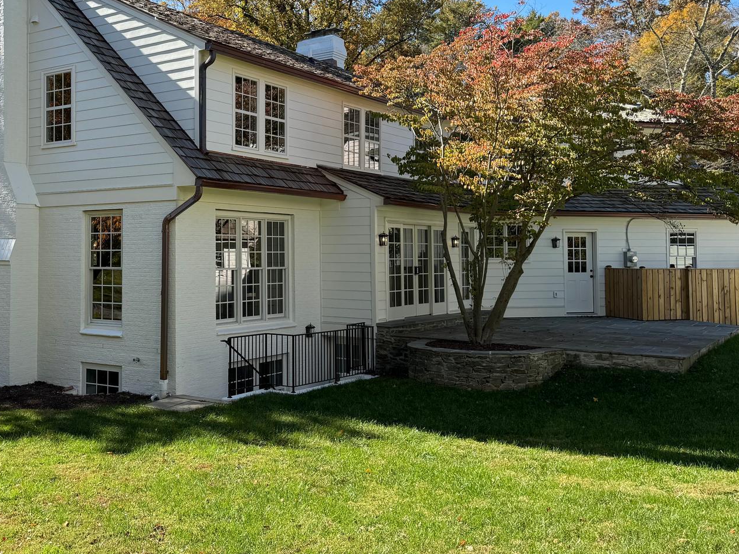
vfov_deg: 36.6
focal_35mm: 39
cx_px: 200
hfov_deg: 46.4
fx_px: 833
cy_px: 214
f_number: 1.78
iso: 80
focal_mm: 6.76
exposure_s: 1/1560
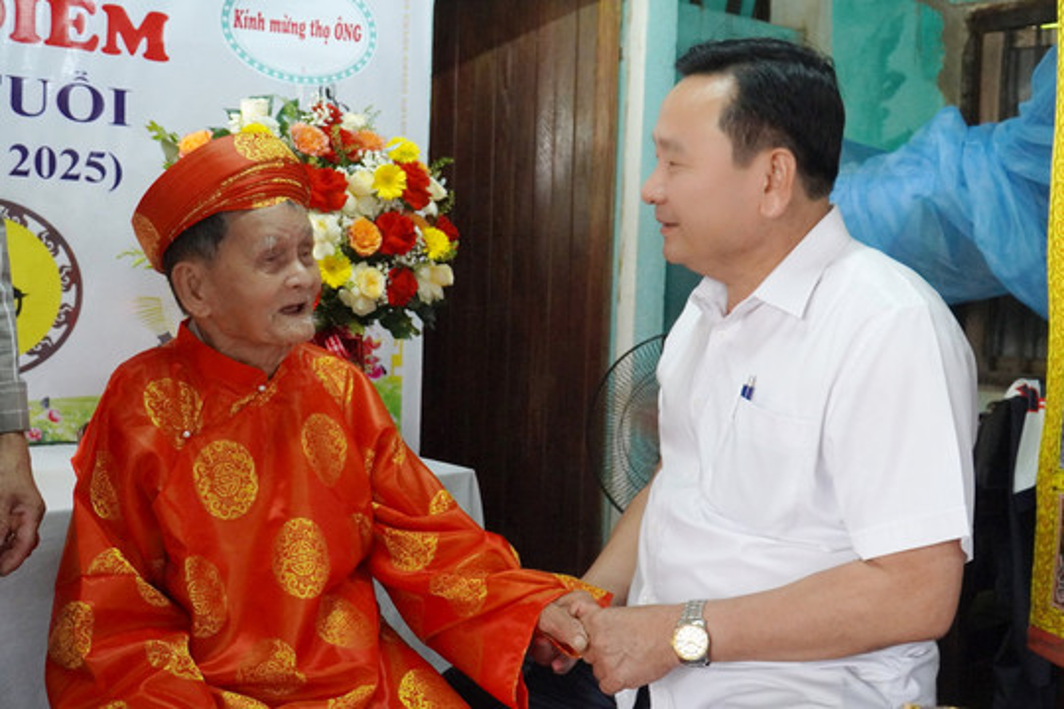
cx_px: 532
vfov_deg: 40.0
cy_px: 354
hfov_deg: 57.2
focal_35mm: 33
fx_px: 975
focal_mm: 22
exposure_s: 1/160
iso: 6400
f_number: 4
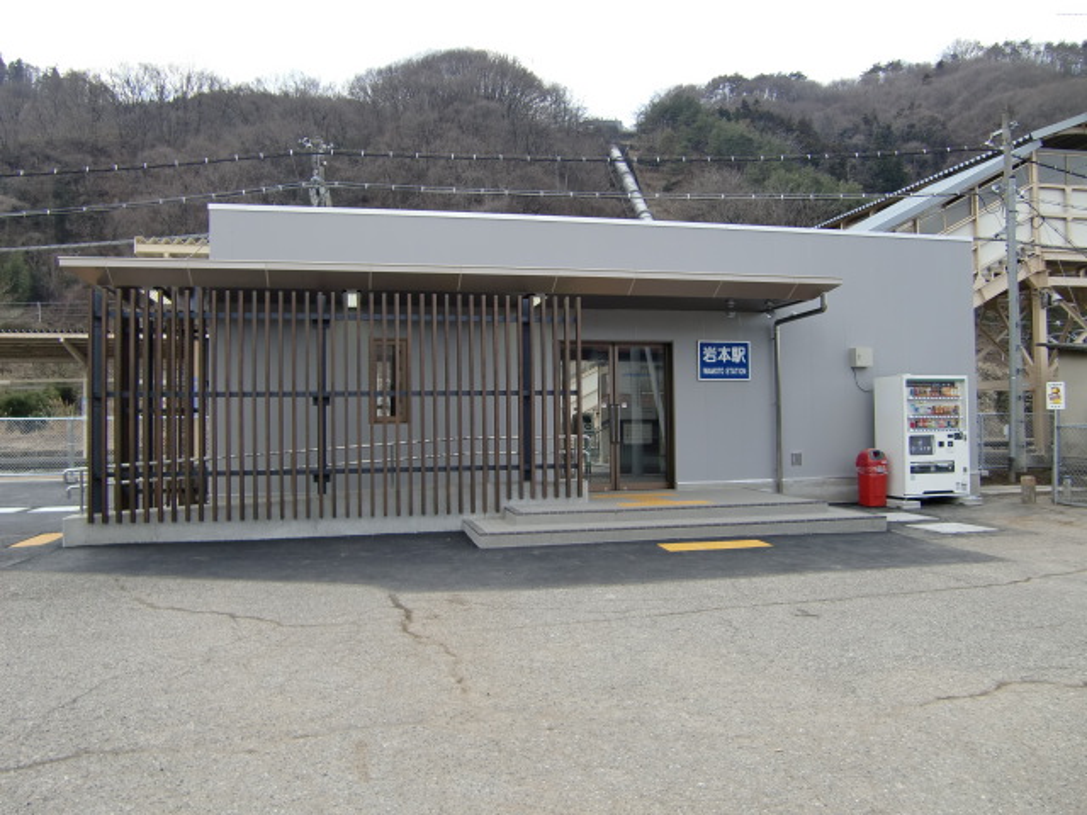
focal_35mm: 28
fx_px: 879
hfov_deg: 63.4
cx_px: 544
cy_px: 408
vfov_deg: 49.7
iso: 64
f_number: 2.6
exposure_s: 1/400
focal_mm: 4.9
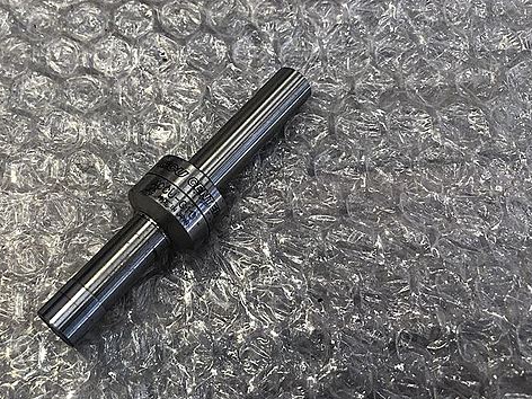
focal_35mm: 38
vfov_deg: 37.7
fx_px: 584
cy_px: 196
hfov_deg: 48.4
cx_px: 193
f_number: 1.8
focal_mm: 3.99
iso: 25
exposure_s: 1/50
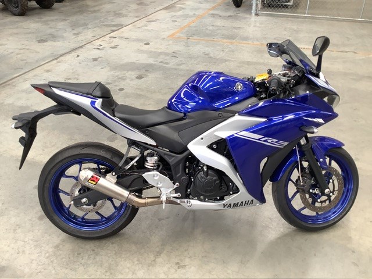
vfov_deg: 45.4
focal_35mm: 31
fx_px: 333
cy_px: 140
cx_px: 186
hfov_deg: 58.4
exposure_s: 1/50
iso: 64
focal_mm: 3.3
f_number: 2.4
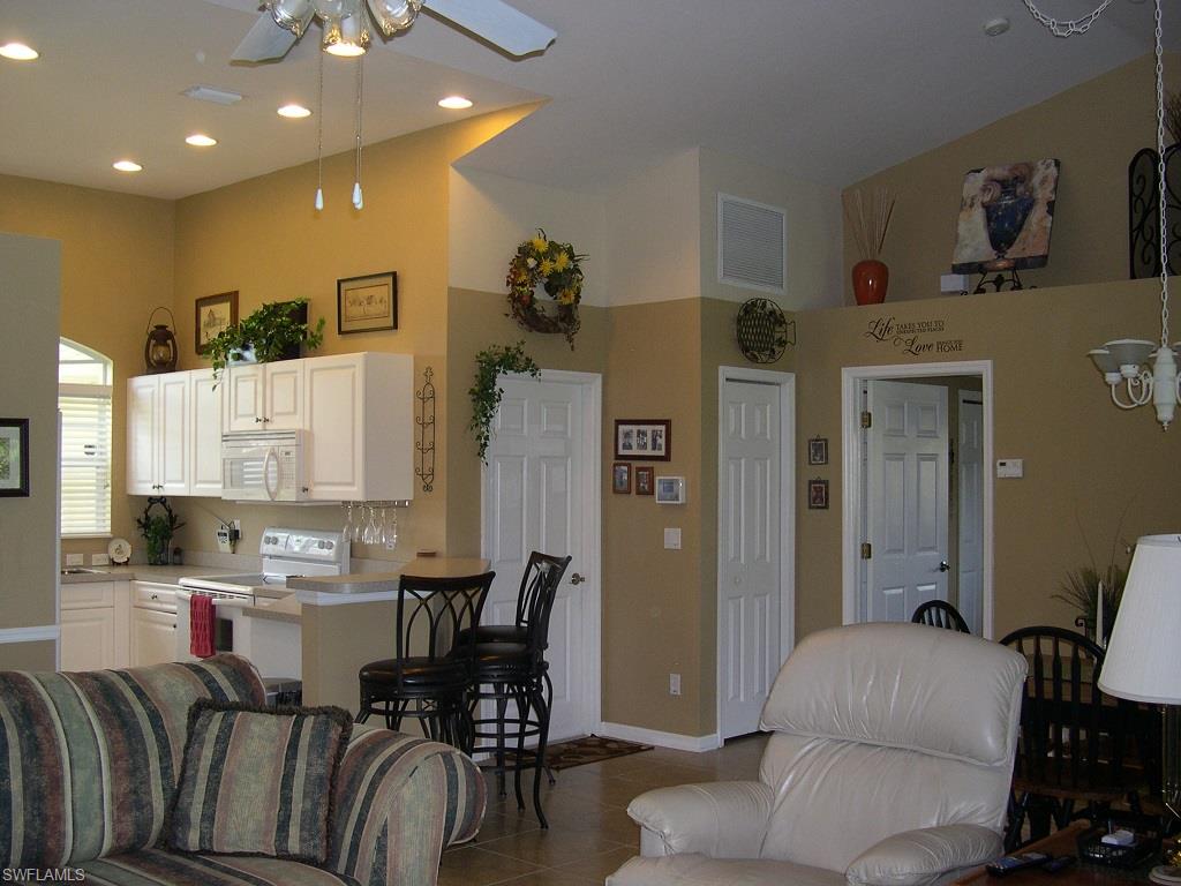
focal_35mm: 38
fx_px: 1296
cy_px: 443
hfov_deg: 49.0
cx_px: 590
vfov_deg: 37.7
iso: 200
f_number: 2.8
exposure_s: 1/60
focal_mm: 8
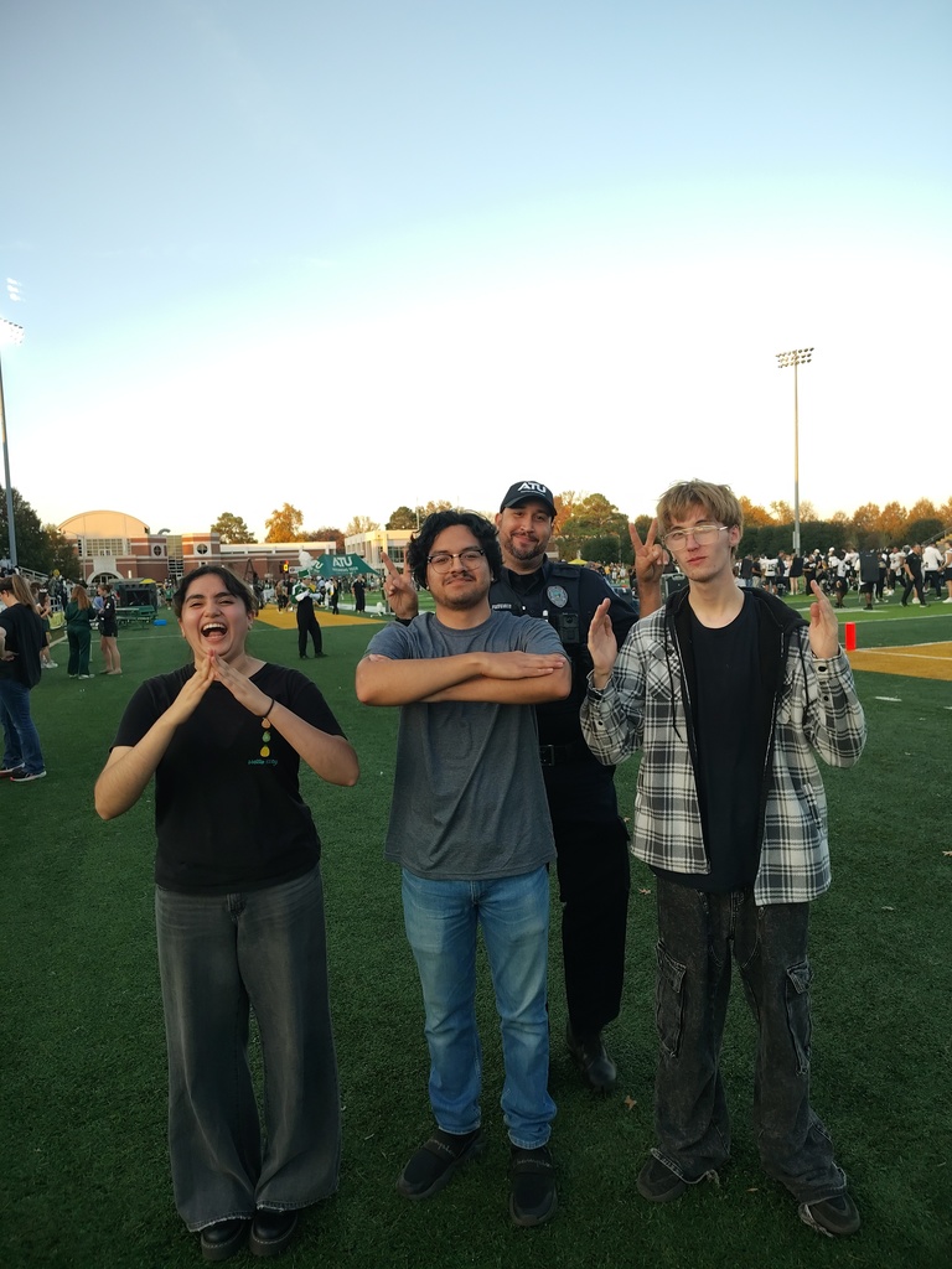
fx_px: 880
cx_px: 476
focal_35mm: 24
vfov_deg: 71.6
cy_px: 634
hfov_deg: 56.8
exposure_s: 1/124
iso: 100
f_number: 1.8
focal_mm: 5.56
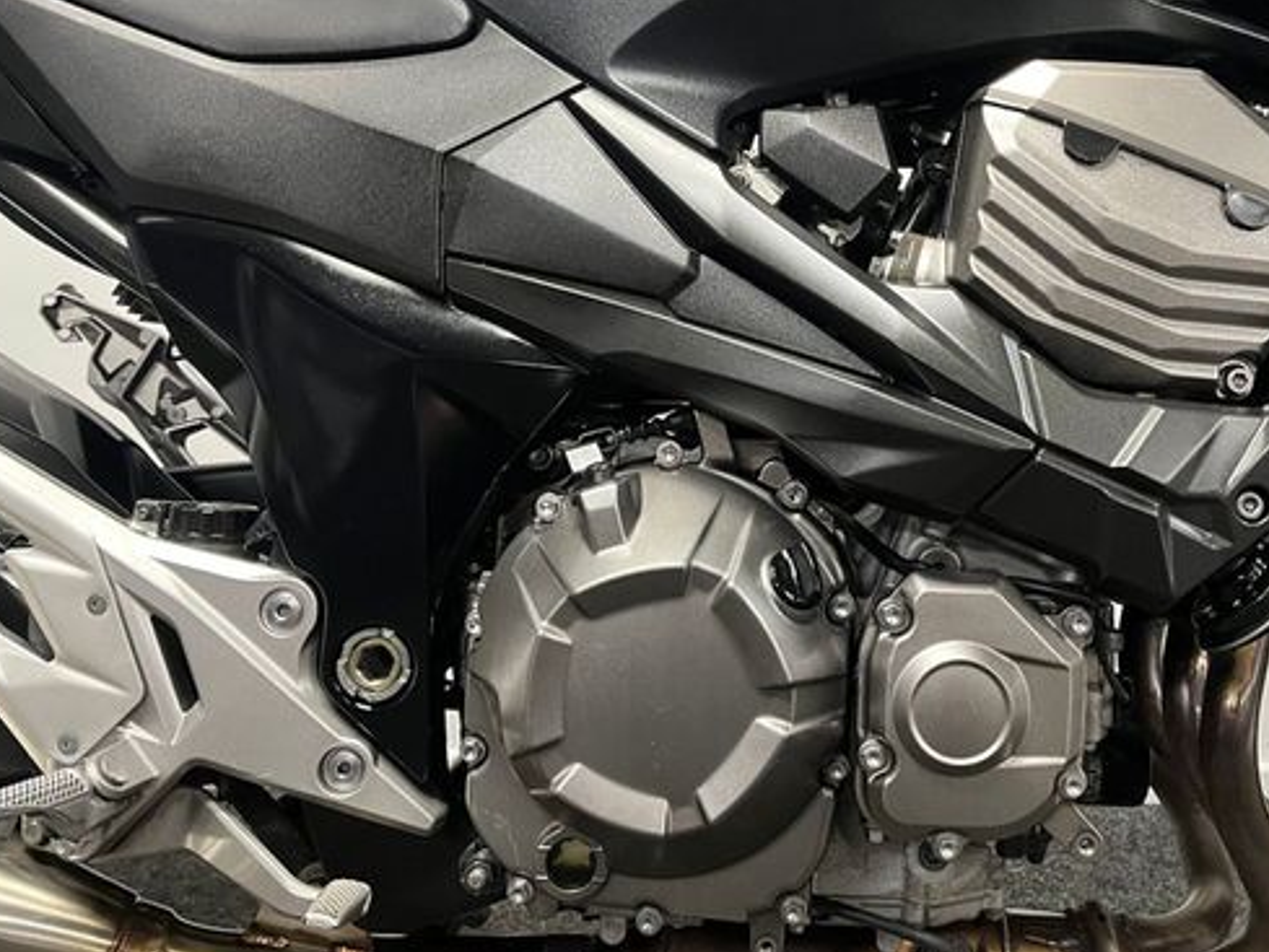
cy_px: 348
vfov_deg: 41.5
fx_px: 1247
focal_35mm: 34
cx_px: 797
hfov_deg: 53.3
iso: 400
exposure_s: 1/50
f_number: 1.6
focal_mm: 5.1
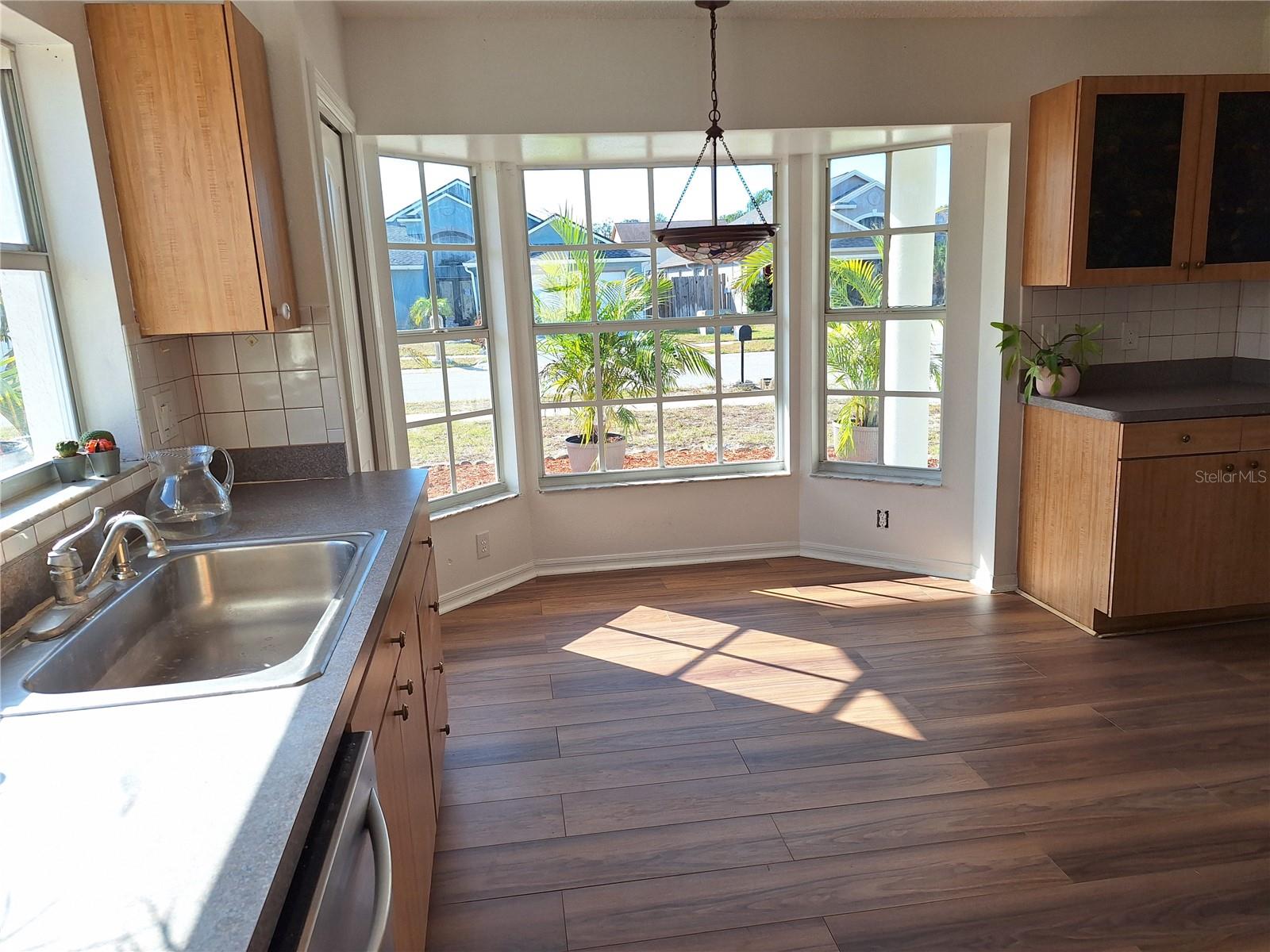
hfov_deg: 73.9
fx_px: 844
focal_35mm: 23
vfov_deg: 58.9
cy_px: 476
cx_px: 635
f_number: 1.8
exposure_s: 1/752
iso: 40
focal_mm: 5.54
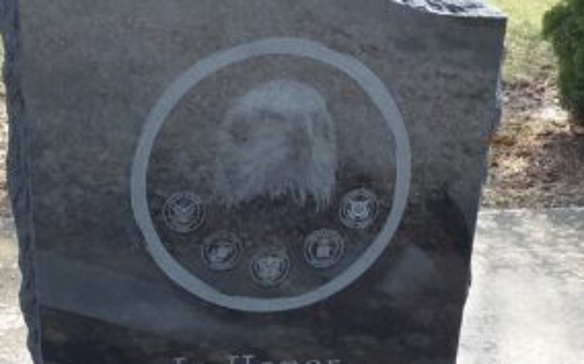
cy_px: 329
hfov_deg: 31.5
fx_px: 1034
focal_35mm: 65
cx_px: 273
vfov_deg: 19.6
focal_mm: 2.47
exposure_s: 1/305
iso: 40
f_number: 1.9
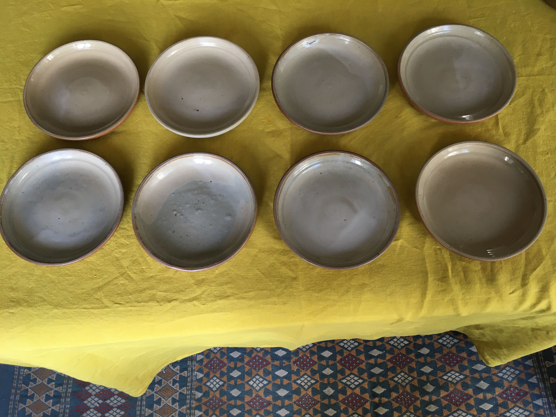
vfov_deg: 48.2
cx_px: 278
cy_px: 208
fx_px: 466
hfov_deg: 61.7
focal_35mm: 29
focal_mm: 4.15
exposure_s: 1/33
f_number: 2.2
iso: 64
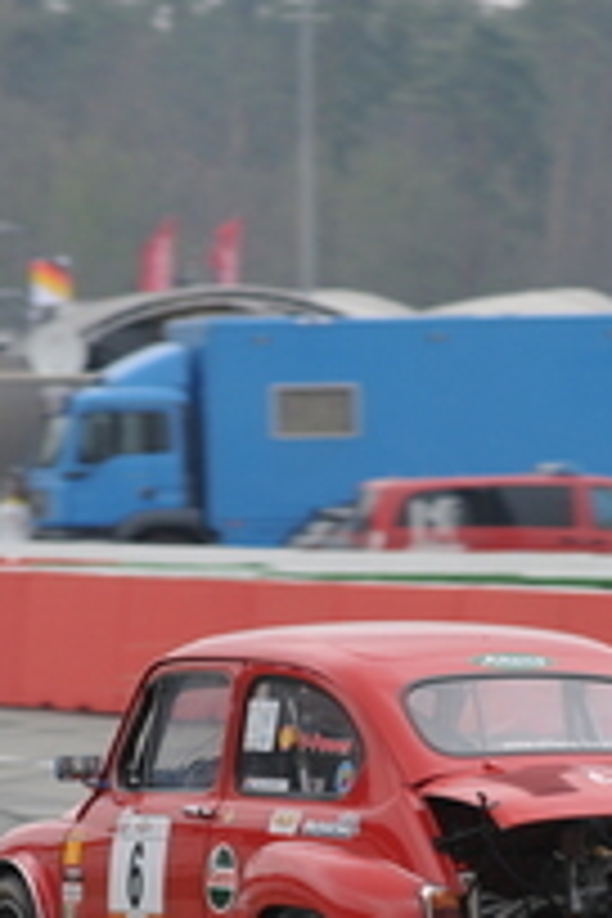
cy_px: 747
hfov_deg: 2.3
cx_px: 418
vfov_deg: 3.5
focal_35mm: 588
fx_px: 14993
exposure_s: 1/320
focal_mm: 200
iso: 200
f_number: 5.6
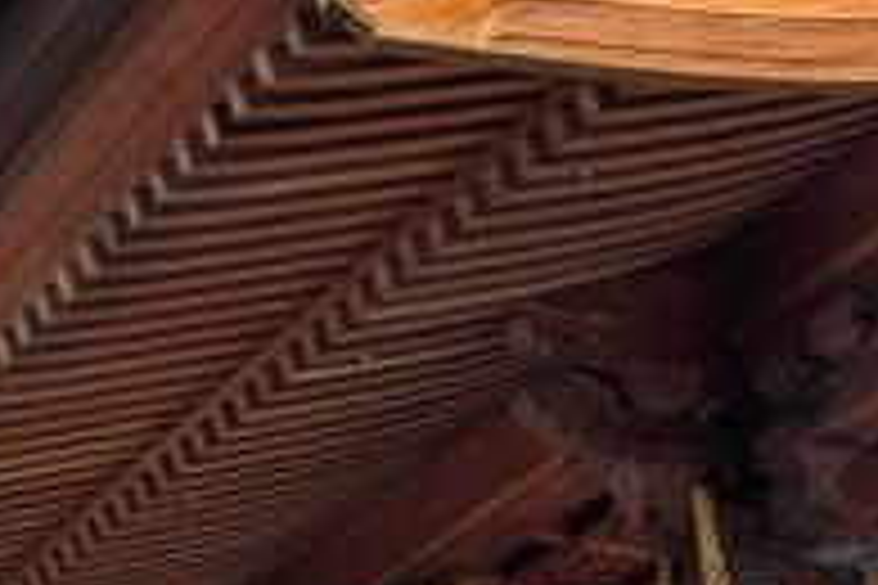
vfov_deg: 9.9
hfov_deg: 15.5
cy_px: 1082
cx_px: 743
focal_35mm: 131
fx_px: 3195
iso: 19
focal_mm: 6.9
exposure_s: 1/1193
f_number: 1.68
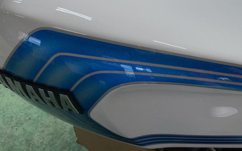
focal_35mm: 46
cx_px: 173
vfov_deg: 27.4
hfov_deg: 42.5
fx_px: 303
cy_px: 28
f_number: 1.8
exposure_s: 1/1072
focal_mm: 4.25
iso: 32
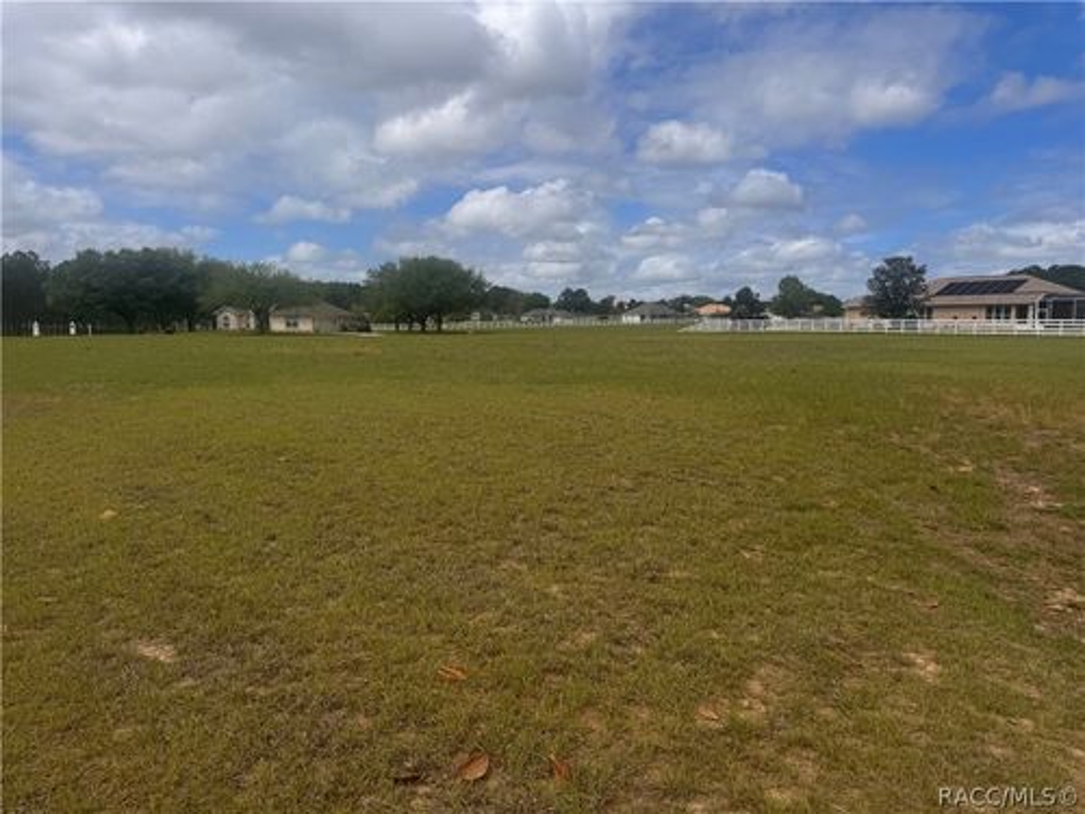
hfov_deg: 71.6
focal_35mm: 24
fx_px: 752
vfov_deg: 56.8
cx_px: 542
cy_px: 407
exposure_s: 1/7937
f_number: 1.78
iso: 80
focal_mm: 6.76
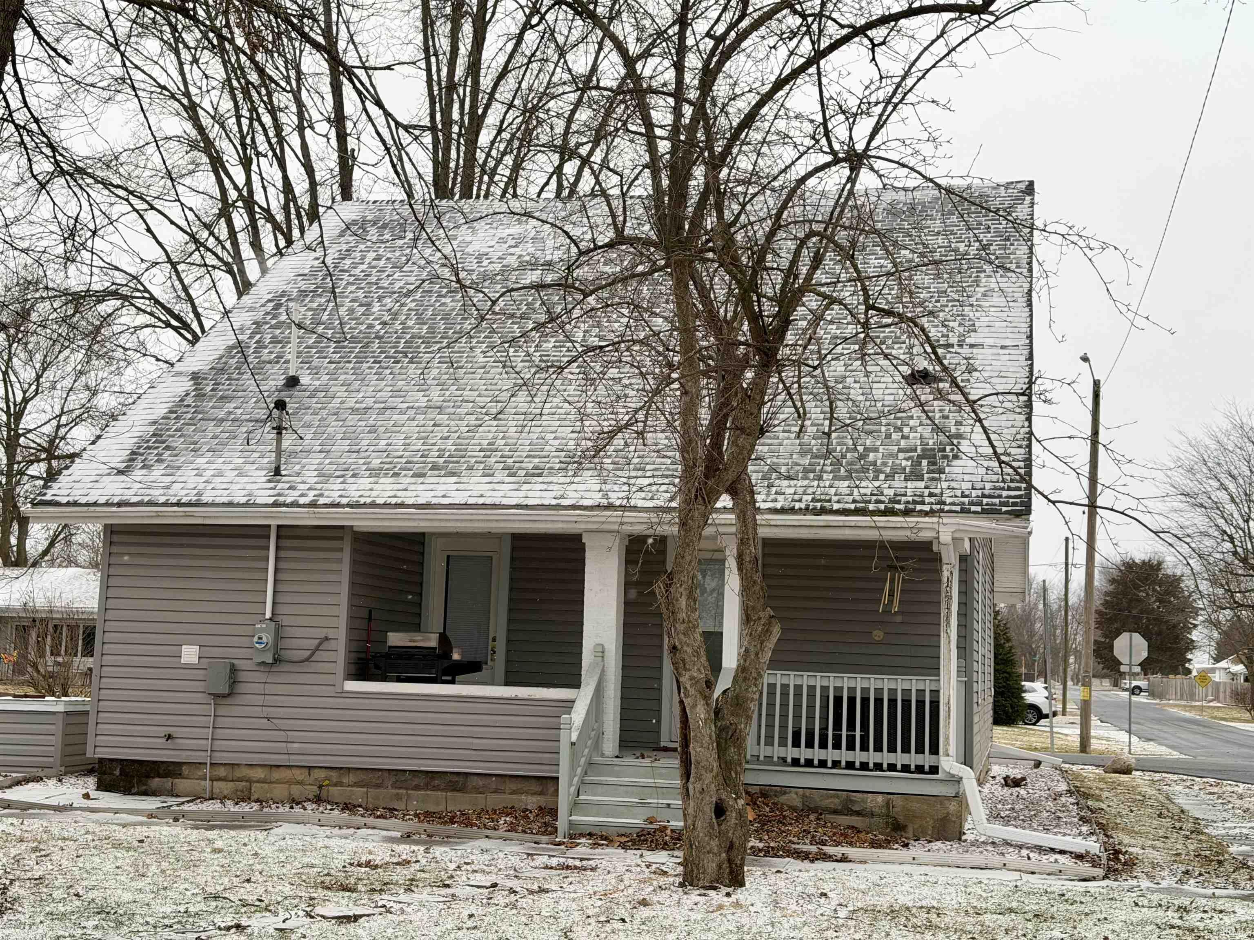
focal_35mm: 48
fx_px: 1739
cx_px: 627
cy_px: 470
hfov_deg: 39.7
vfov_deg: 30.3
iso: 64
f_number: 1.78
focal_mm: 6.76
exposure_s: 1/538
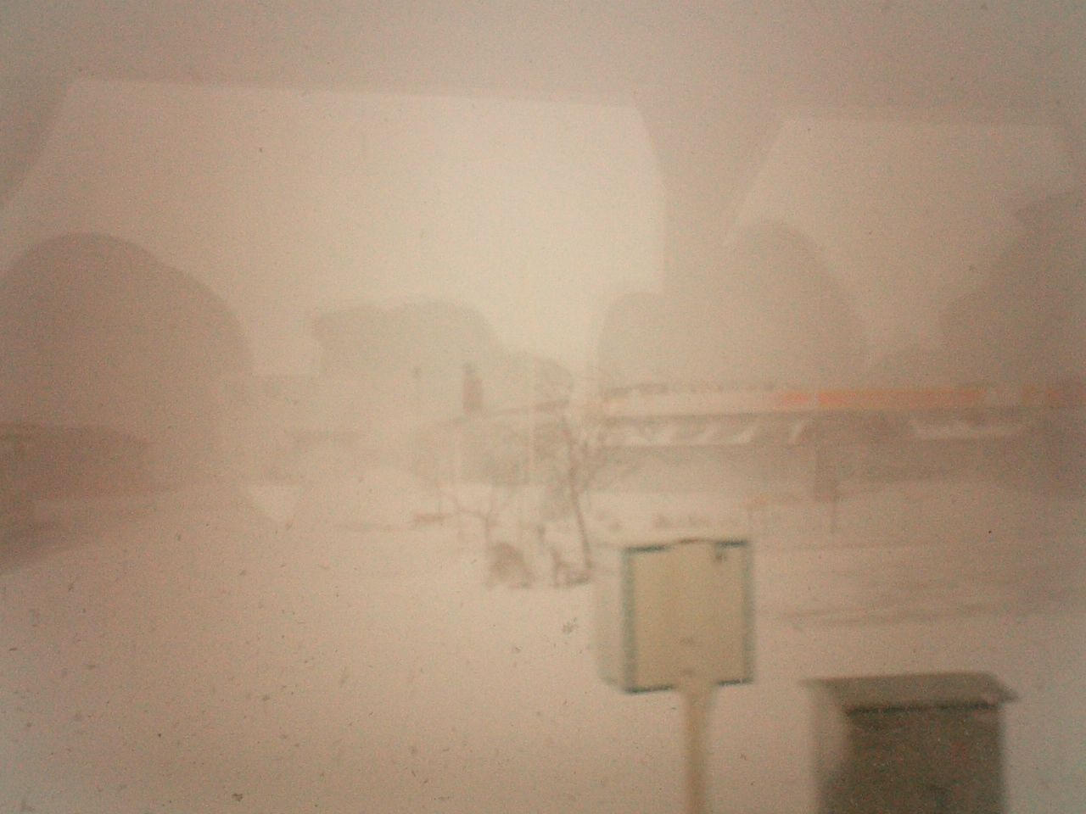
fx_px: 1161
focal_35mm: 37
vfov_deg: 38.7
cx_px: 543
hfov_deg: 50.1
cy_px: 407
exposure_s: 1/100
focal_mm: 5.6
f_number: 3.5
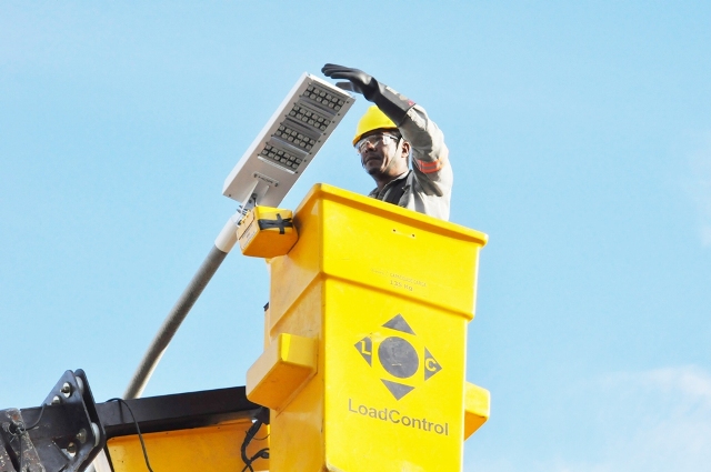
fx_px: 2367
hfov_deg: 17.1
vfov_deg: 11.4
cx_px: 356
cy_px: 236
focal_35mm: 120
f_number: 11
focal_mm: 80
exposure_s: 1/500
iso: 800
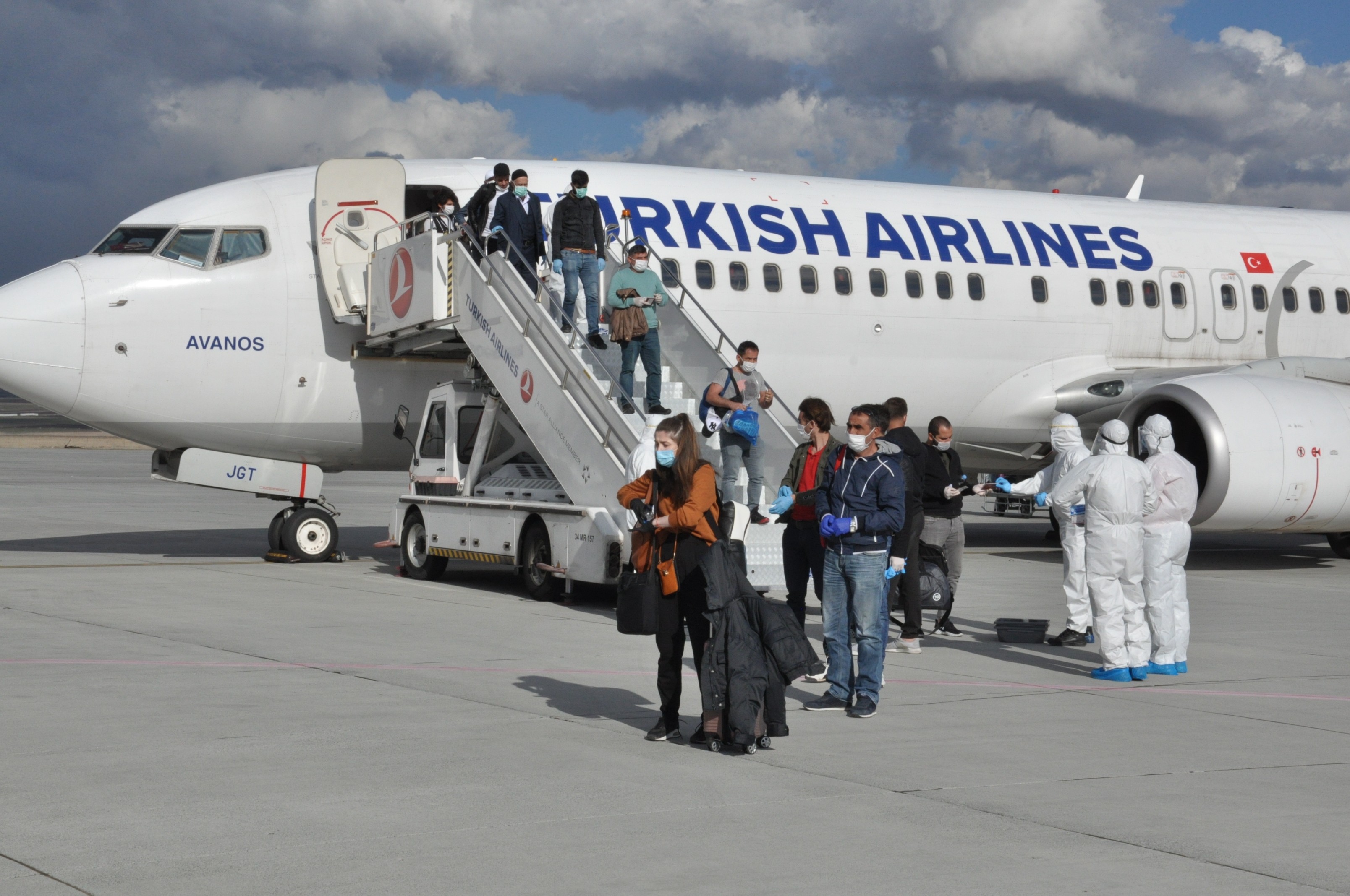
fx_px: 2360
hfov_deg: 31.9
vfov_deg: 21.5
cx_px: 675
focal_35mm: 63
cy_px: 448
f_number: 18
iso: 800
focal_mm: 42
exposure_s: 1/1250
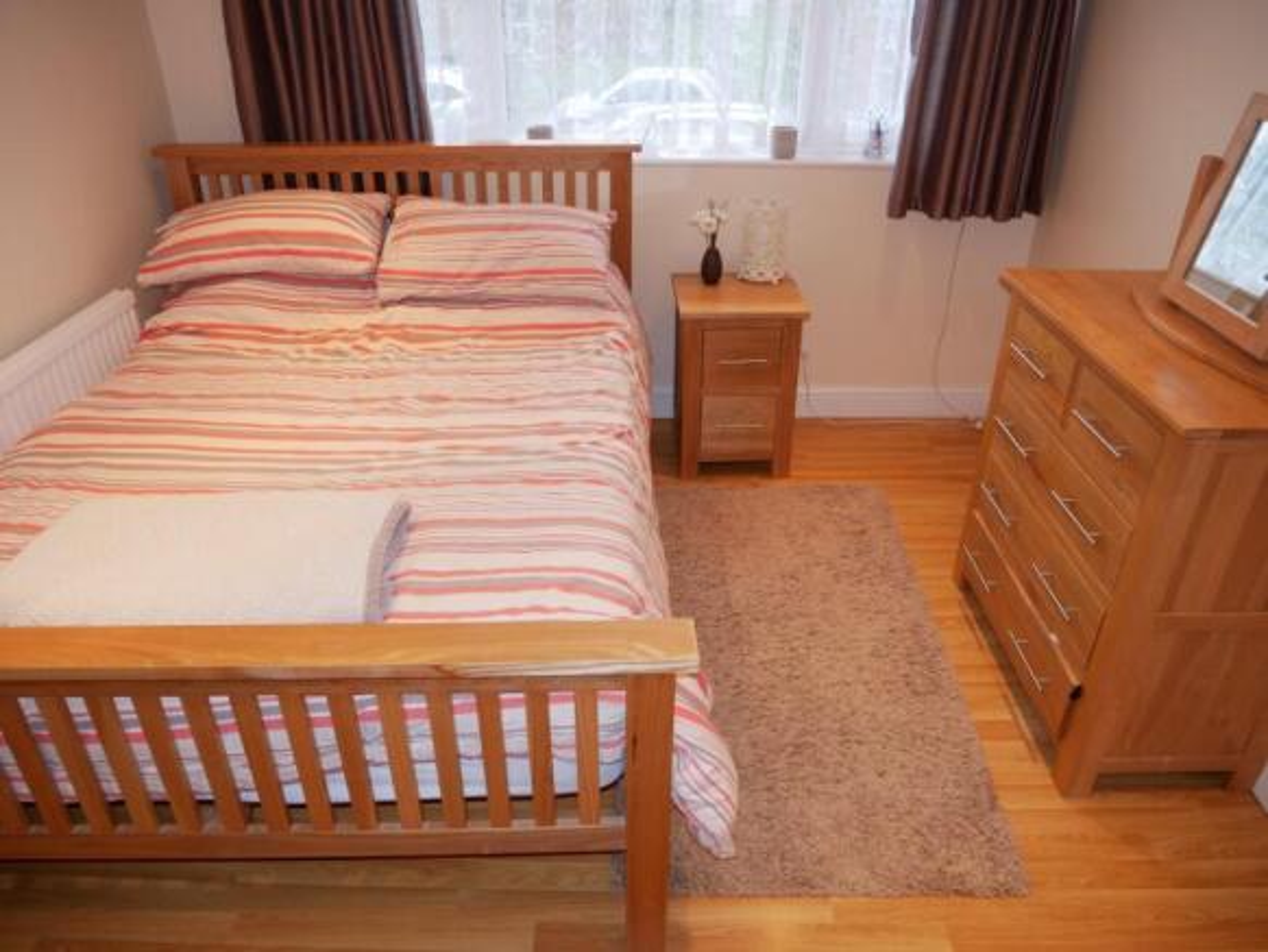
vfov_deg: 56.9
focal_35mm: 24
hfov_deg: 71.6
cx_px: 634
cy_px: 476
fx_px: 879
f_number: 3.5
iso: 320
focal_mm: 12
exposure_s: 1/50
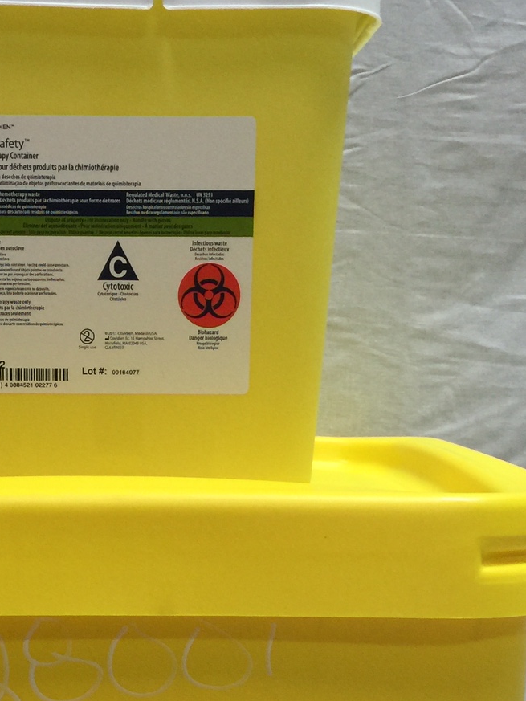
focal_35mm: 68
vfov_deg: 27.0
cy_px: 693
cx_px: 129
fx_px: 1377
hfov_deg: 21.4
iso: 40
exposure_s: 1/30
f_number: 2.2
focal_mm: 4.15
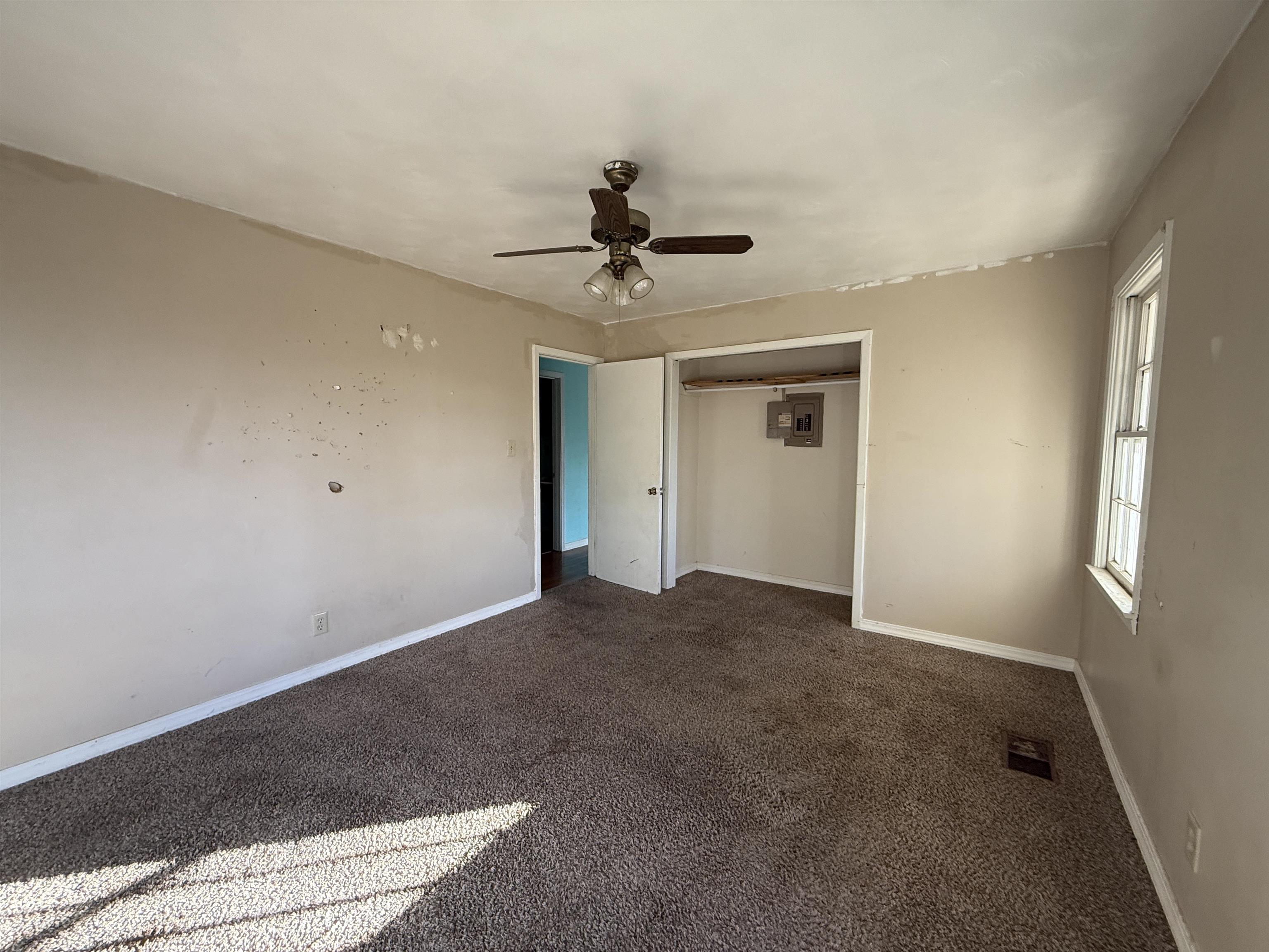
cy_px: 476
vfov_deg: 85.7
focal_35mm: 14
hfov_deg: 102.1
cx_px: 634
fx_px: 513
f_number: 2.2
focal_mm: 2.22
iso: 200
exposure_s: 1/99
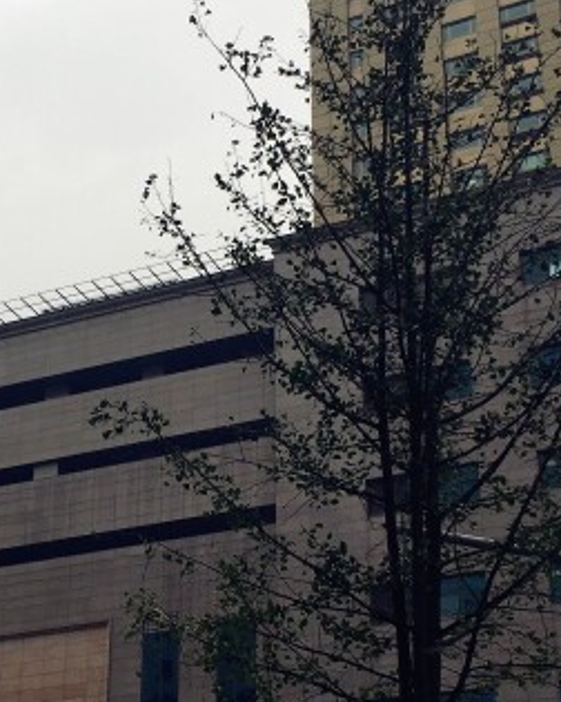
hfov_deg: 21.0
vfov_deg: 26.4
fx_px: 1494
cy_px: 384
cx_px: 114
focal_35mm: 72
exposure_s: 1/746
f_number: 2.2
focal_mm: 4.15
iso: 25
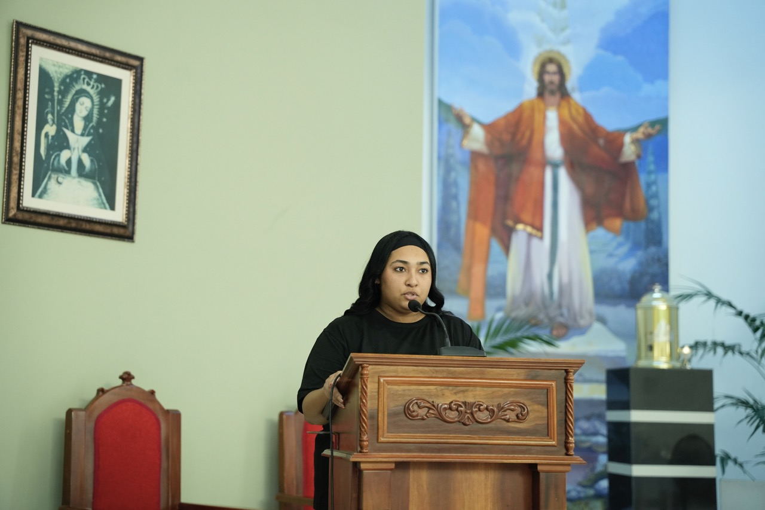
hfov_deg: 28.8
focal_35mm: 70
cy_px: 255
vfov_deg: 19.5
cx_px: 382
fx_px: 1487
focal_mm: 70
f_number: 2.8
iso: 2500
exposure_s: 1/125
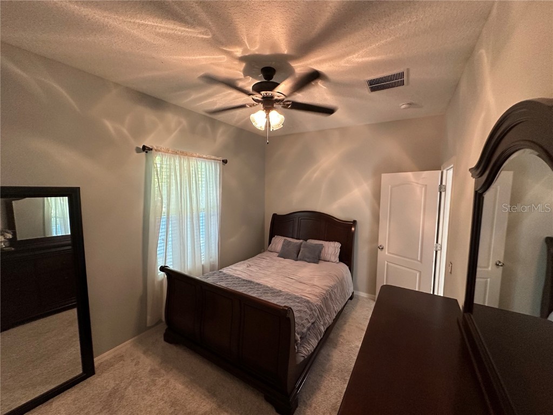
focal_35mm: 14
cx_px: 276
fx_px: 224
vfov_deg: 85.7
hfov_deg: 102.1
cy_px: 208
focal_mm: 2.22
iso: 400
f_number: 2.2
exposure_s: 1/60
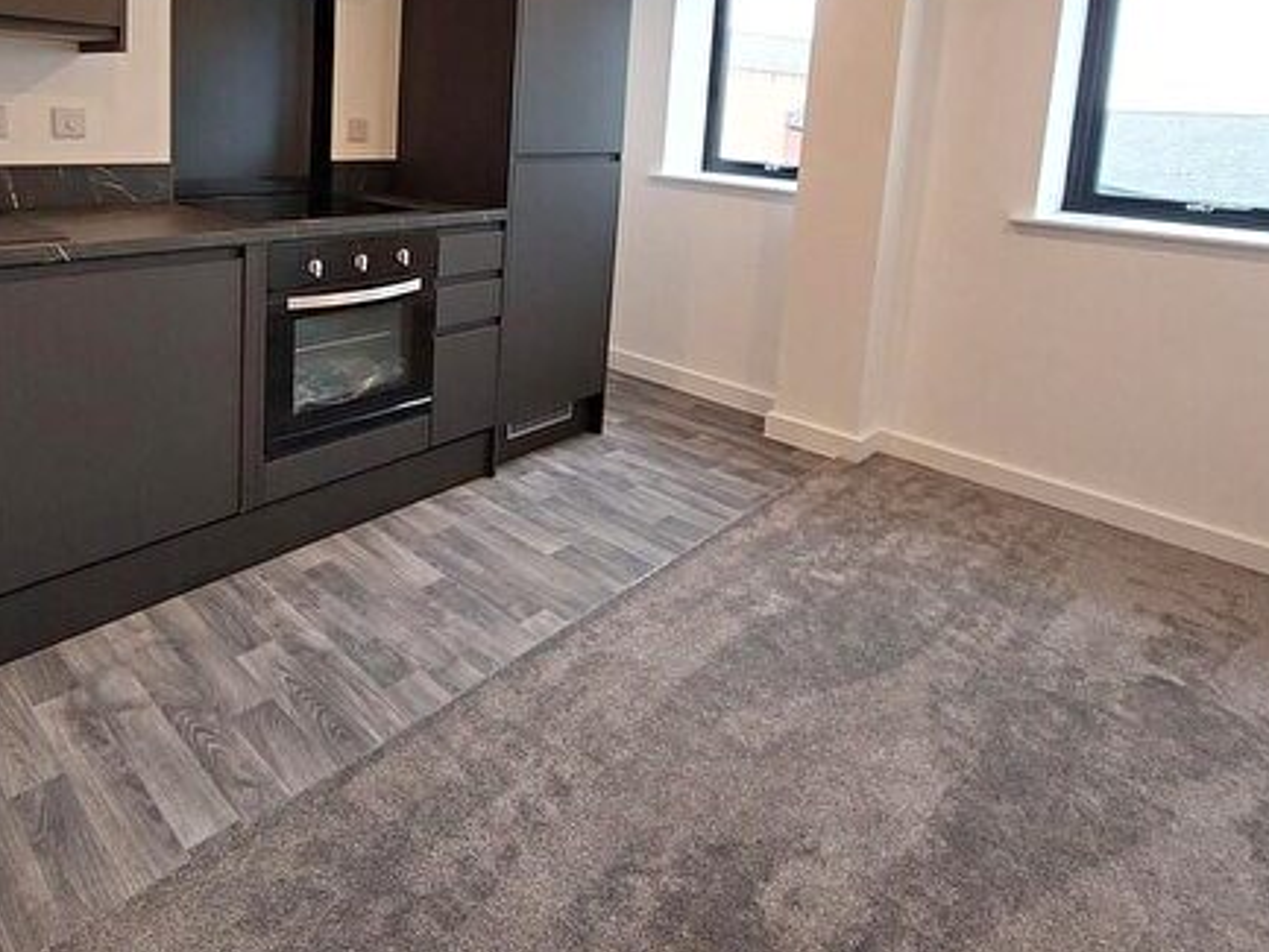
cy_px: 209
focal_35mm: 21
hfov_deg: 77.2
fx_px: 770
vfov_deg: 59.2
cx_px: 454
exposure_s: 1/50
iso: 250
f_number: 2.2
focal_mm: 1.74
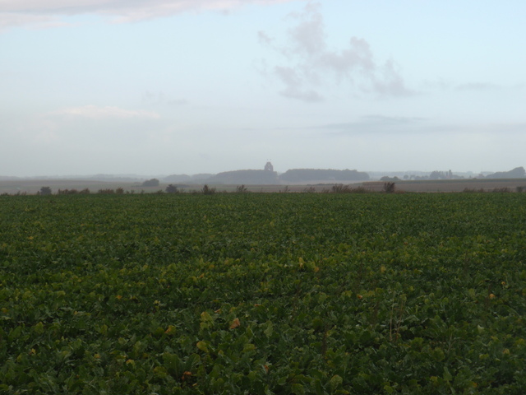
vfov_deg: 14.5
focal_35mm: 102
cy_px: 198
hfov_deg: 19.3
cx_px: 263
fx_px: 1550
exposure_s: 1/125
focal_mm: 18.2
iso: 64
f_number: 5.1
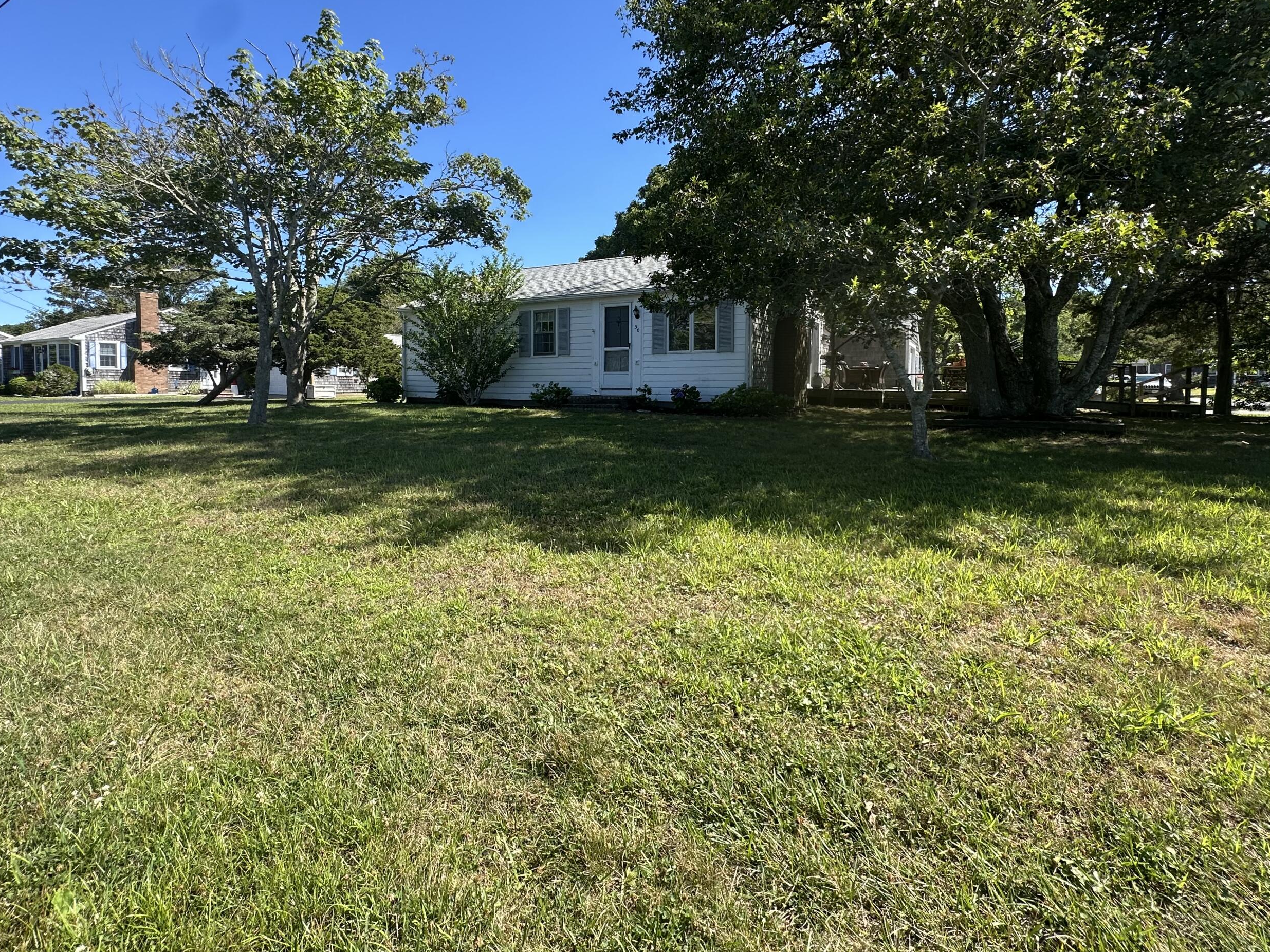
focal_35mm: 17
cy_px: 410
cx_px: 634
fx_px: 624
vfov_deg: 74.3
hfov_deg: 91.0
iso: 40
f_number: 2.2
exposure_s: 1/564
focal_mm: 2.22
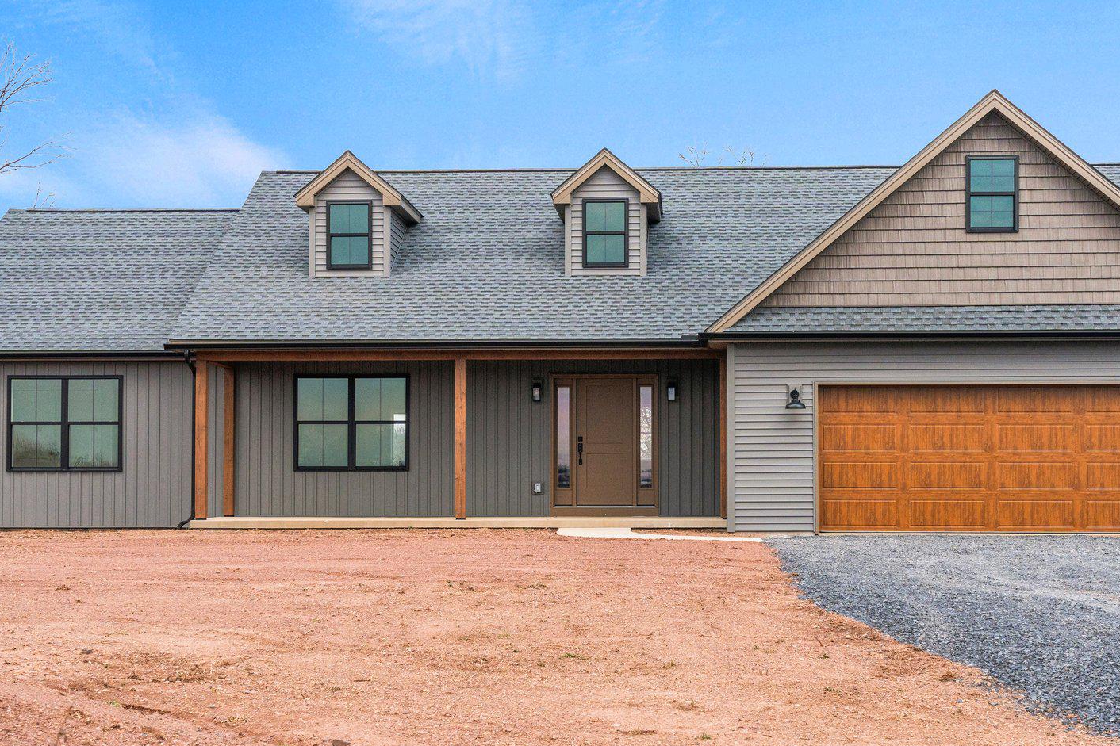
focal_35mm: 58
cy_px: 376
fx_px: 1804
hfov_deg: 34.5
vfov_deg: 23.4
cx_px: 595
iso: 640
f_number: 8
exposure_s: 1/800
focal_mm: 40
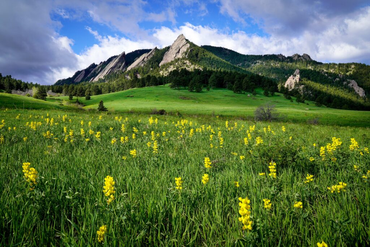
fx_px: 298
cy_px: 124
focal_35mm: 29
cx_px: 185
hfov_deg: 63.7
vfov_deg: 45.0
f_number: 13
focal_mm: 29
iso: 100
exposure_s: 1/80
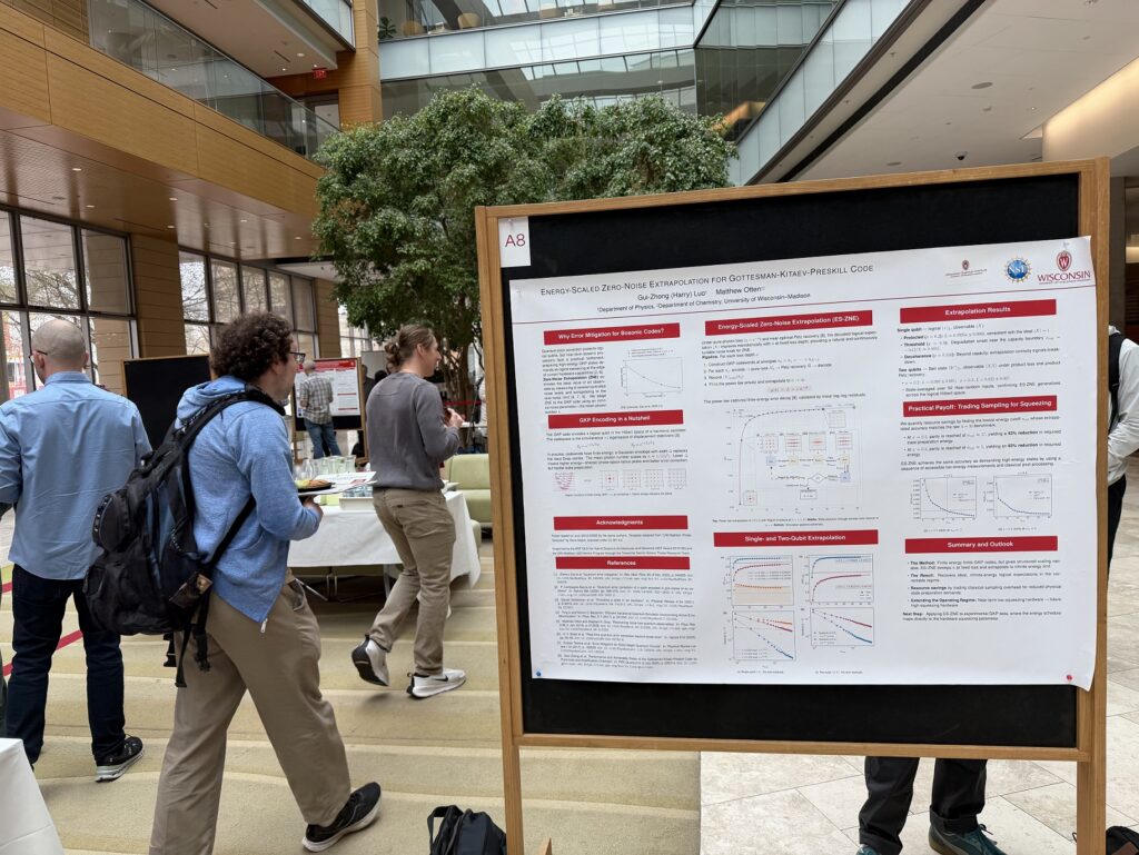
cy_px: 428
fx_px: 790
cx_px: 570
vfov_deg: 56.9
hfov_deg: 71.6
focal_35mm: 24
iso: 80
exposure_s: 1/421
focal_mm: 6.76
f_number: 1.78
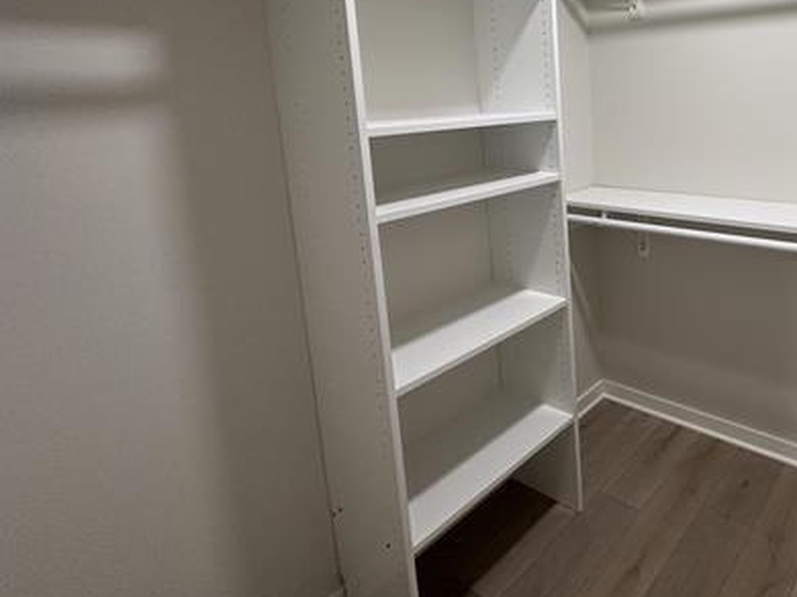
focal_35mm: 23
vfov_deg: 56.5
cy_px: 166
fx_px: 529
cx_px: 638
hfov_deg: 67.1
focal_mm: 2.22
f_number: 2.2
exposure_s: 1/120
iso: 250
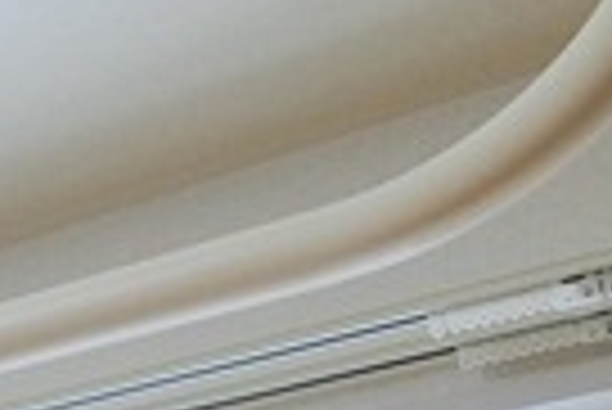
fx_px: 1583
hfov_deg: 18.9
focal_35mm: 93
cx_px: -342
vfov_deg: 14.7
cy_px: 239
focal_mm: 4.06
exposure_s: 1/125
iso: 160
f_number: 2.7
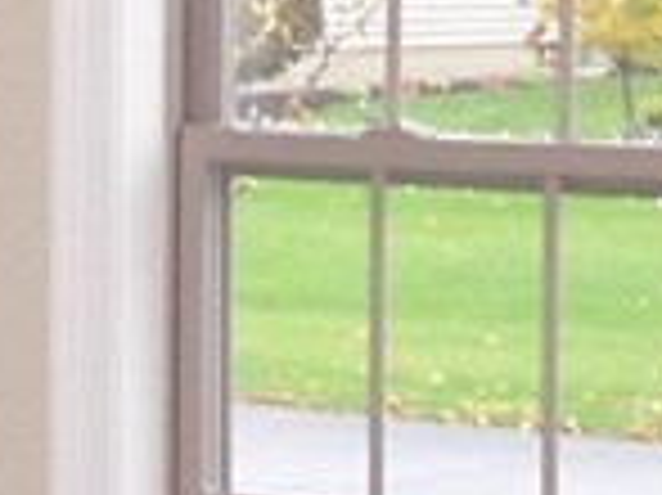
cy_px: -286
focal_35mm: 241
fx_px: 4605
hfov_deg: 8.2
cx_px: 288
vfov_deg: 6.1
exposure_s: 1/60
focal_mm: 5.6
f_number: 2.7
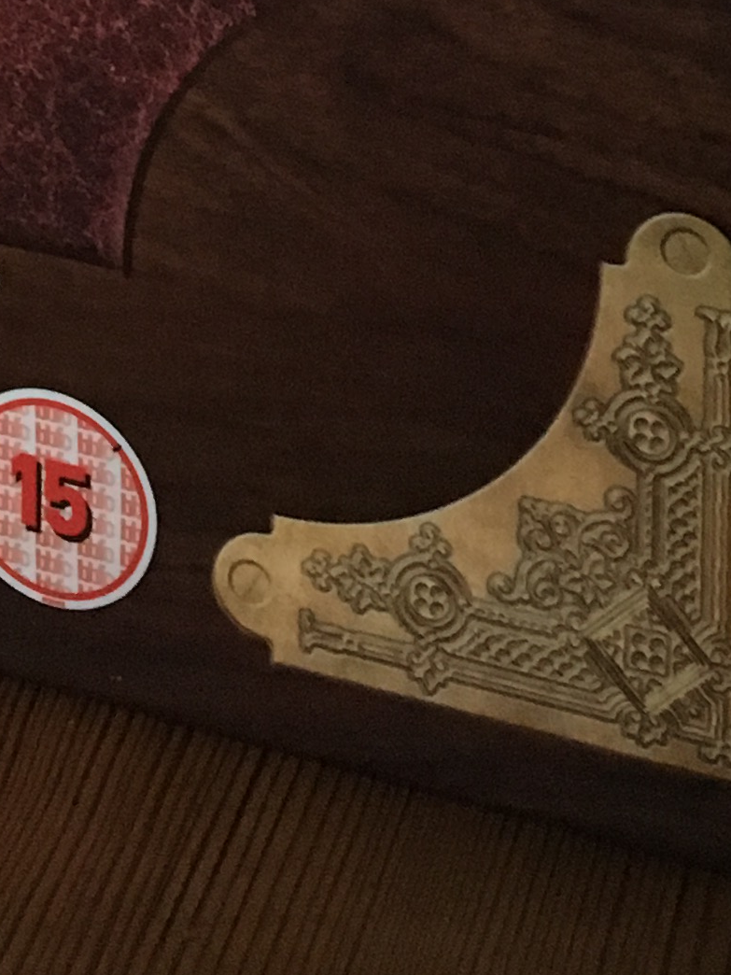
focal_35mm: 112
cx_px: 190
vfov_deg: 15.1
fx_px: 3154
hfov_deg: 13.2
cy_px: -805
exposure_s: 1/20
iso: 200
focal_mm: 4.15
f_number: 2.2
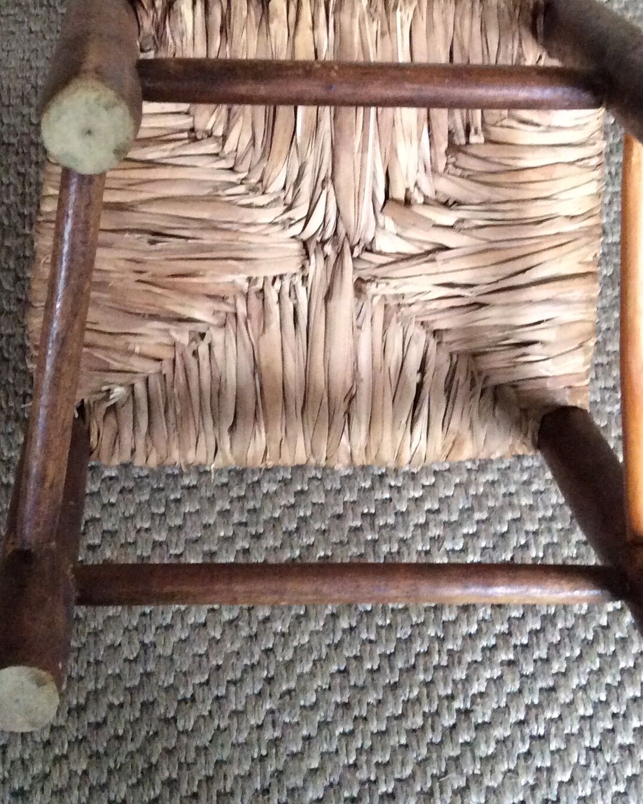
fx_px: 1403
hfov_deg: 25.8
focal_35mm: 59
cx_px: 306
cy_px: 261
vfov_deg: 31.7
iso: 320
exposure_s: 1/17
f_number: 2.4
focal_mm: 3.3
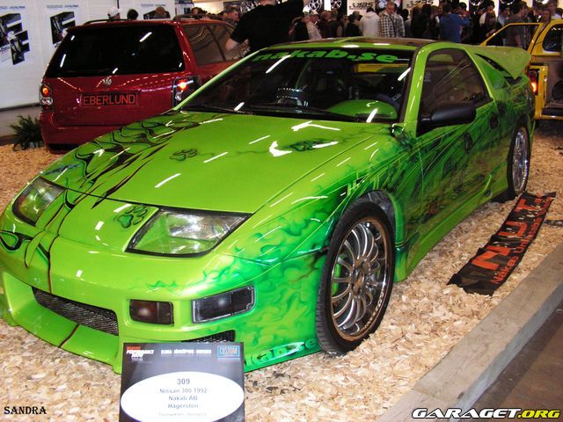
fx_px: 586
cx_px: 282
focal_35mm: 36
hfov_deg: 51.4
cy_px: 211
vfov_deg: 39.7
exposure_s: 1/40
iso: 160
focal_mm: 6
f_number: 3.2
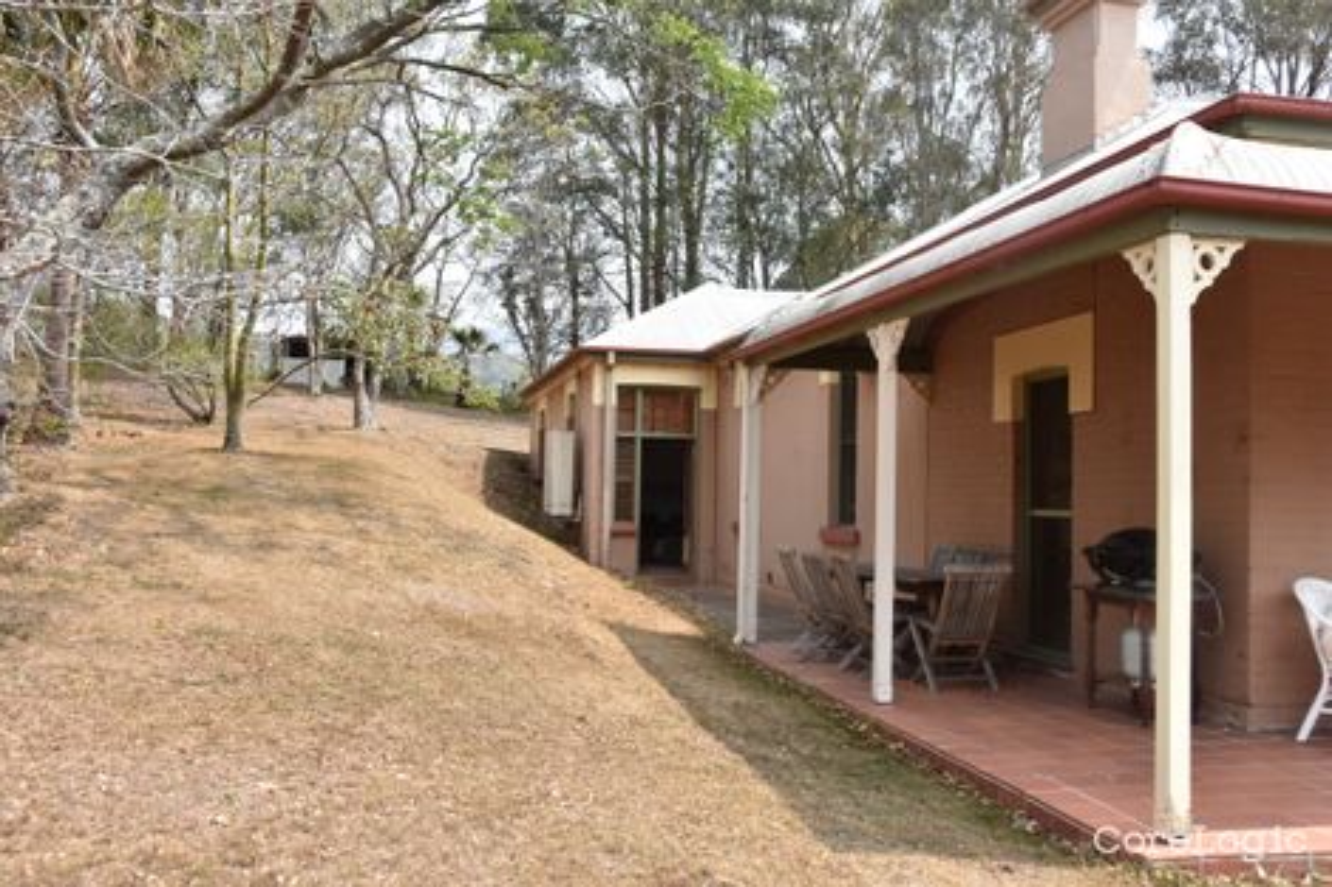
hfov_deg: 57.2
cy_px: 444
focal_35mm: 33
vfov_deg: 39.9
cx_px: 666
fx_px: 1221
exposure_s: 1/500
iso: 360
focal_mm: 22
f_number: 8
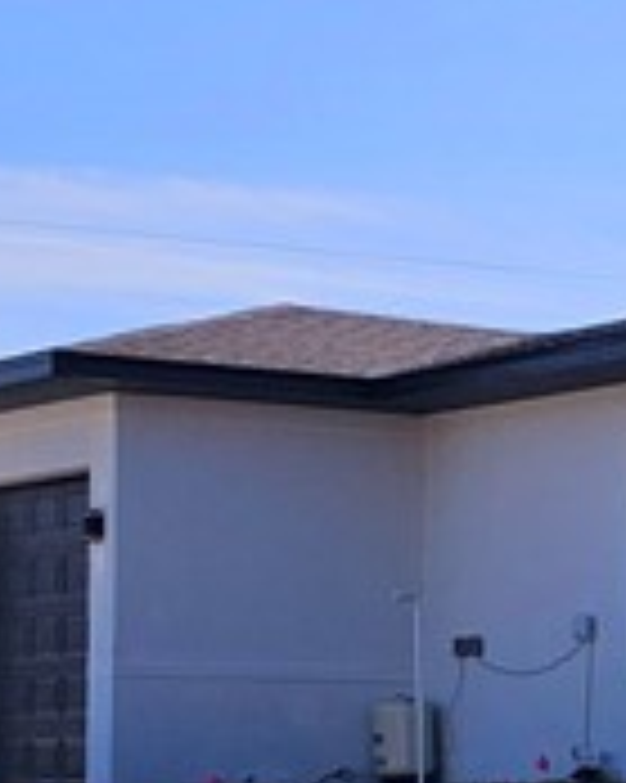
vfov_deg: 14.6
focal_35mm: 132
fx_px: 3060
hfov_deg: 9.8
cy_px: 400
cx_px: 1657
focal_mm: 6.3
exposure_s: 1/1667
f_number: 1.7
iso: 10
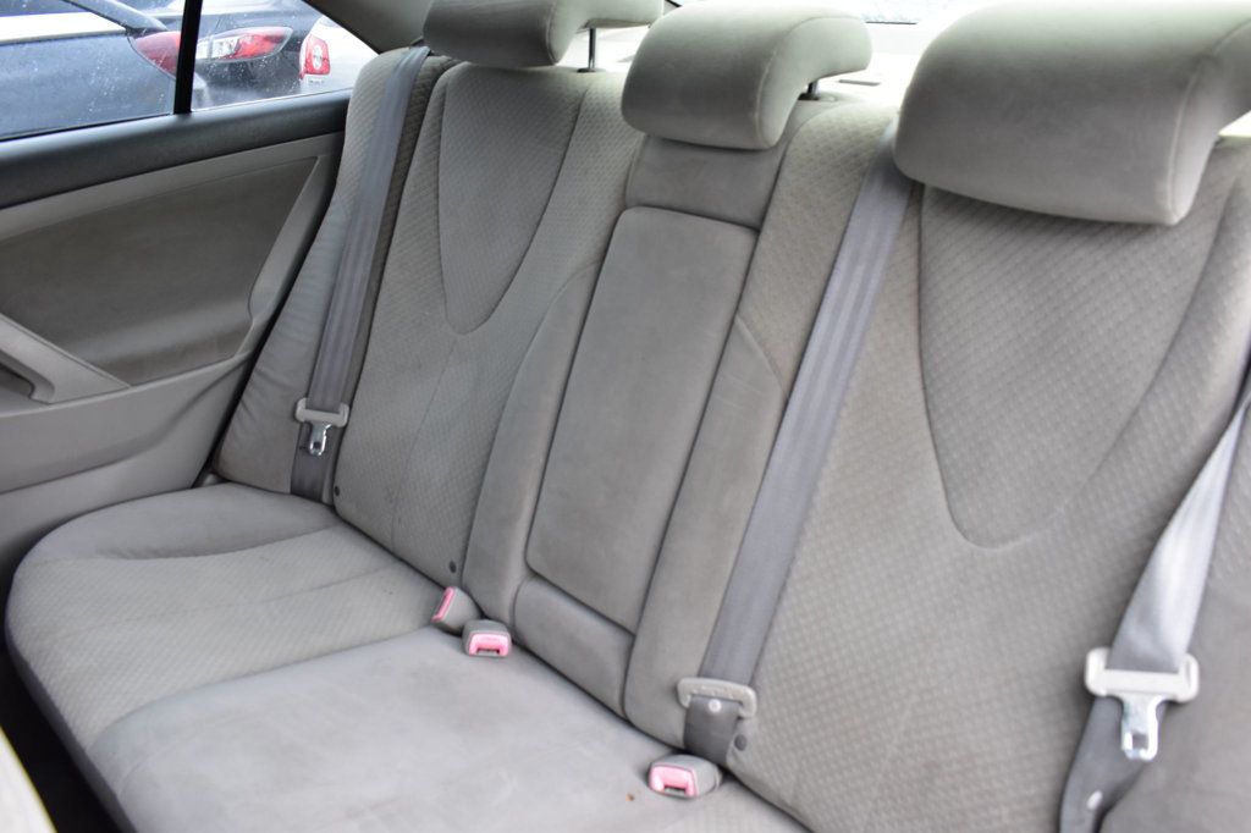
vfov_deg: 43.6
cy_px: 416
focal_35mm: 30
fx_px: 1042
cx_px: 626
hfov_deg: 61.9
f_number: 7.1
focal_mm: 20
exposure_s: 1/30
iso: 400
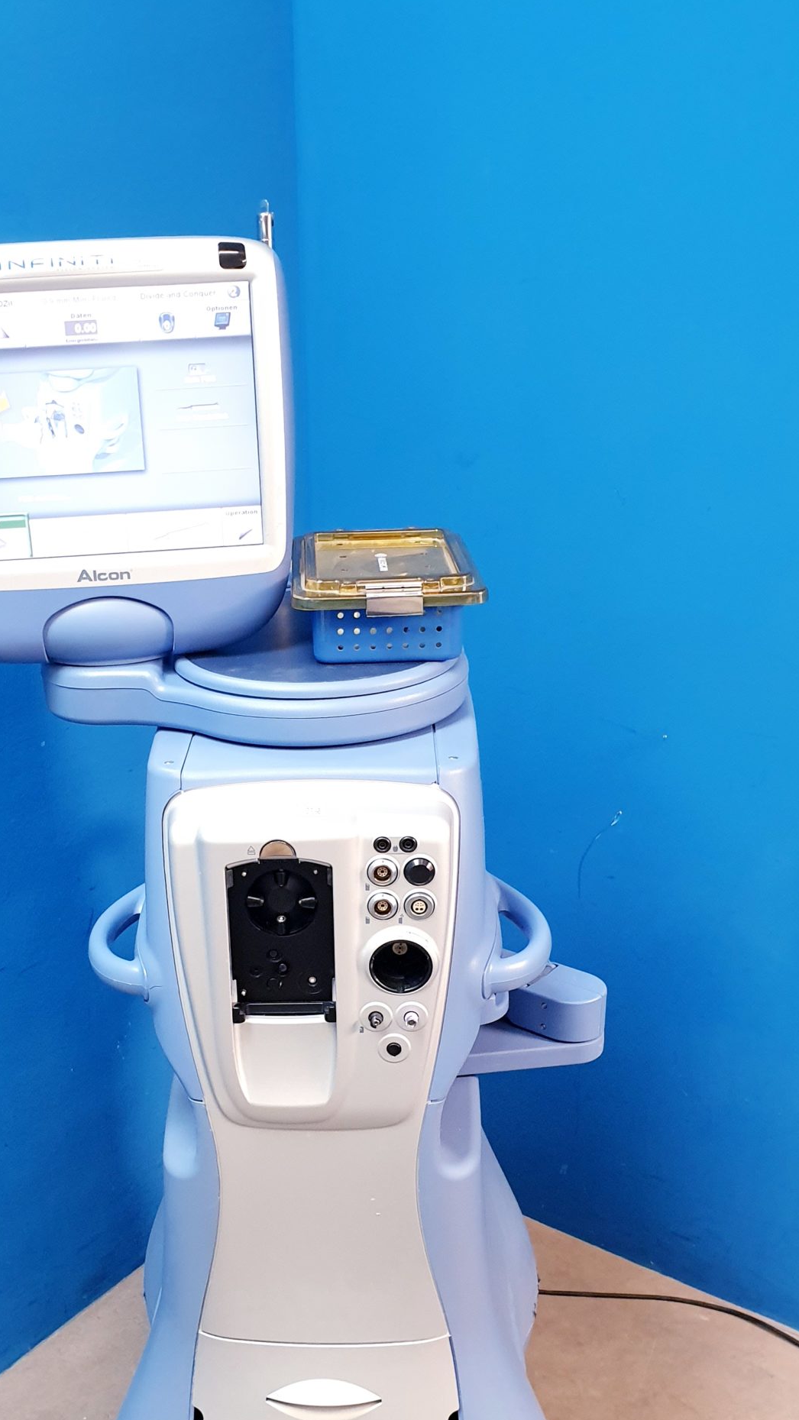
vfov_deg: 51.1
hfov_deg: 30.3
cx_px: 278
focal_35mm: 39
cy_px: 875
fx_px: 1469
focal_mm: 4.3
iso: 320
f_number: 2.4
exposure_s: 1/50
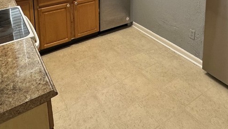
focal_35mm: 32
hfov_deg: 61.0
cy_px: -34
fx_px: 194
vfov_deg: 30.0
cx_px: 109
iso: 125
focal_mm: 2.22
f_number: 2.2
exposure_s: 1/120
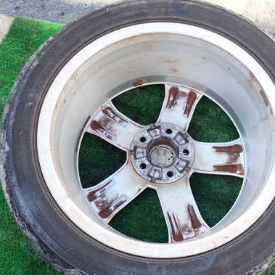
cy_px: 147
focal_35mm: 42
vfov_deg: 40.0
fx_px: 377
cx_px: 163
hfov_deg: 39.9
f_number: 3.2
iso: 100
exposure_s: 1/100
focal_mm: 5.4
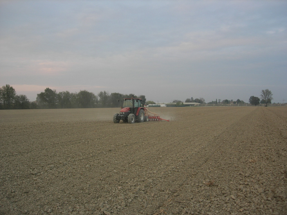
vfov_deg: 37.7
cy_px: 108
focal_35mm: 38
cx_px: 144
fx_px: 315
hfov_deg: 49.0
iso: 64
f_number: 2.8
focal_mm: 7.8
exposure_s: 1/64.5
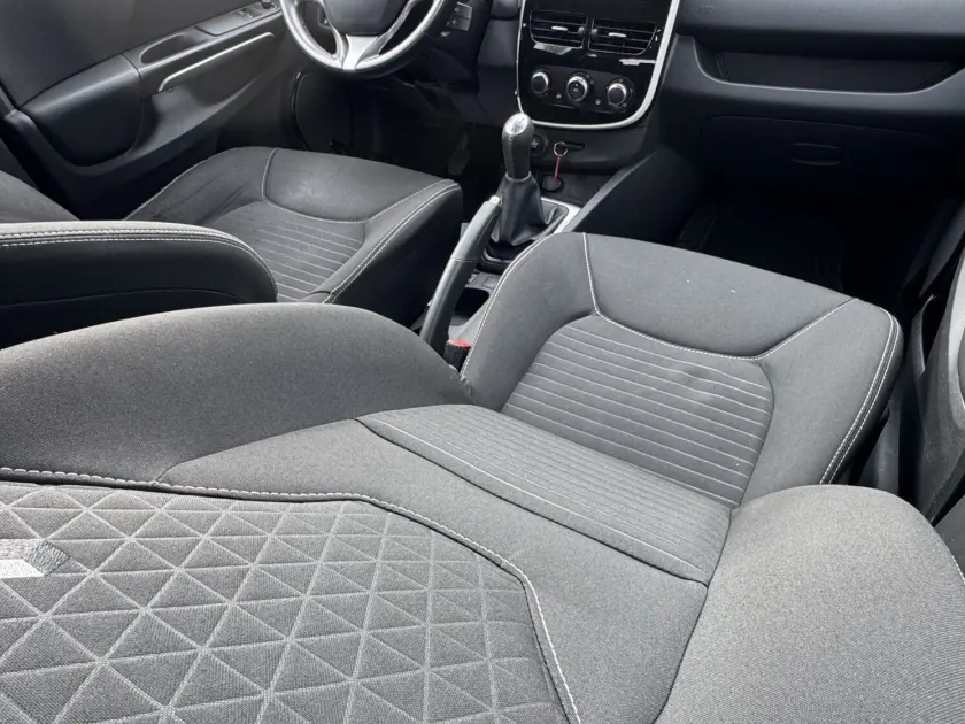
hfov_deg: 71.6
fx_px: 669
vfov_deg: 56.7
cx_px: 486
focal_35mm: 24
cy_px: 394
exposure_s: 1/99
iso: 125
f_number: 2.2
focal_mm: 2.22
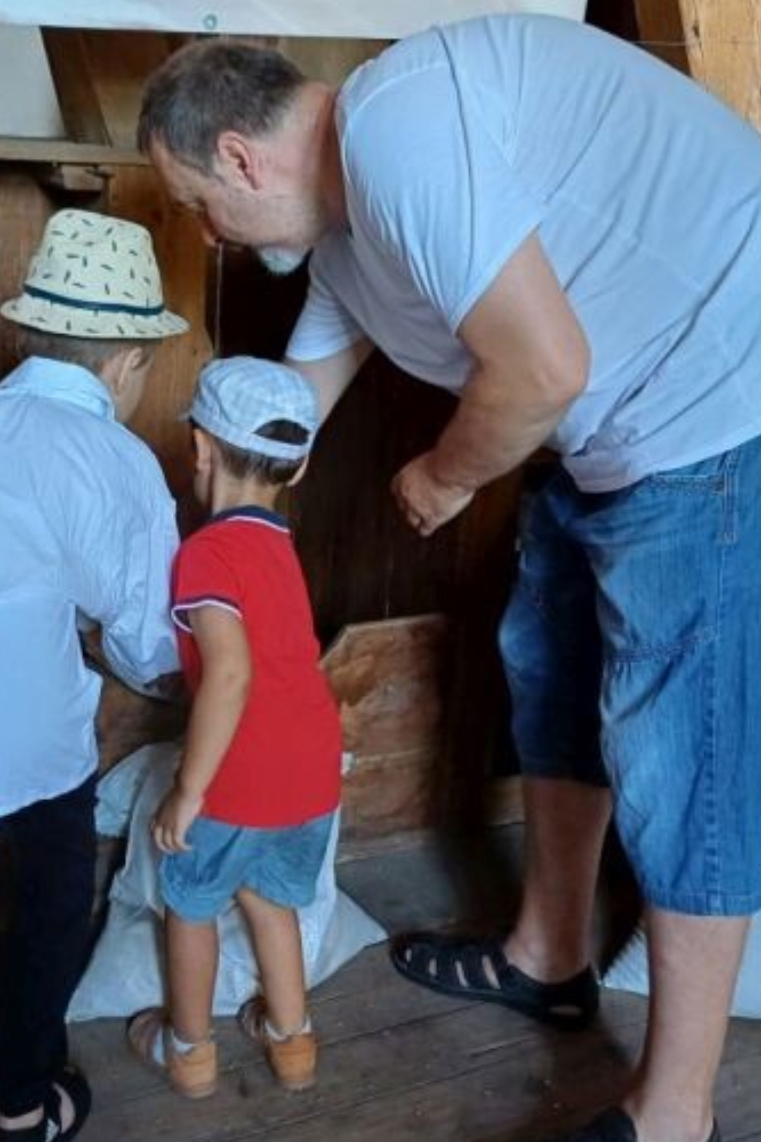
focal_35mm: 39
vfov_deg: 49.6
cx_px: 245
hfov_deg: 33.8
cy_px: 590
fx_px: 1237
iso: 400
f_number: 1.8
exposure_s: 1/33
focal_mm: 4.65
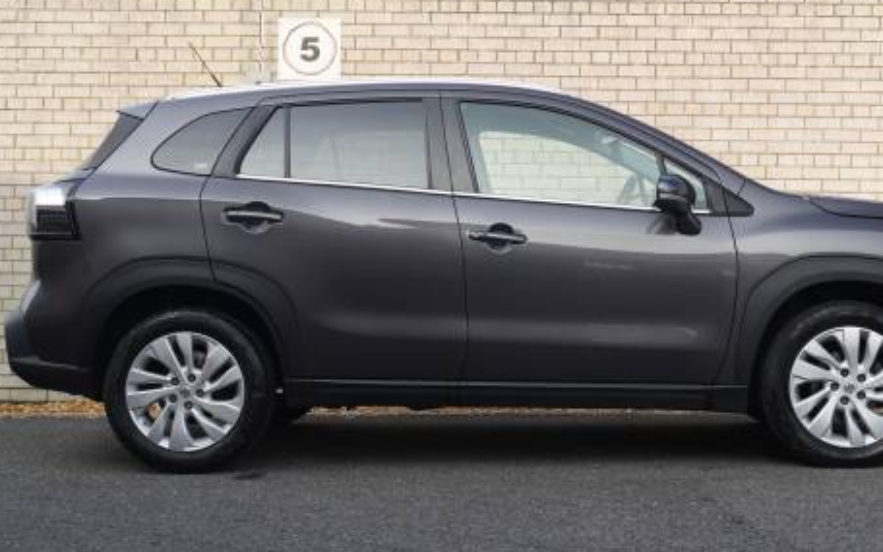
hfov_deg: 33.9
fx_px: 1444
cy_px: 229
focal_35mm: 60
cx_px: 531
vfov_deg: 21.6
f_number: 5.6
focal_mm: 28
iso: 100
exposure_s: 1/80
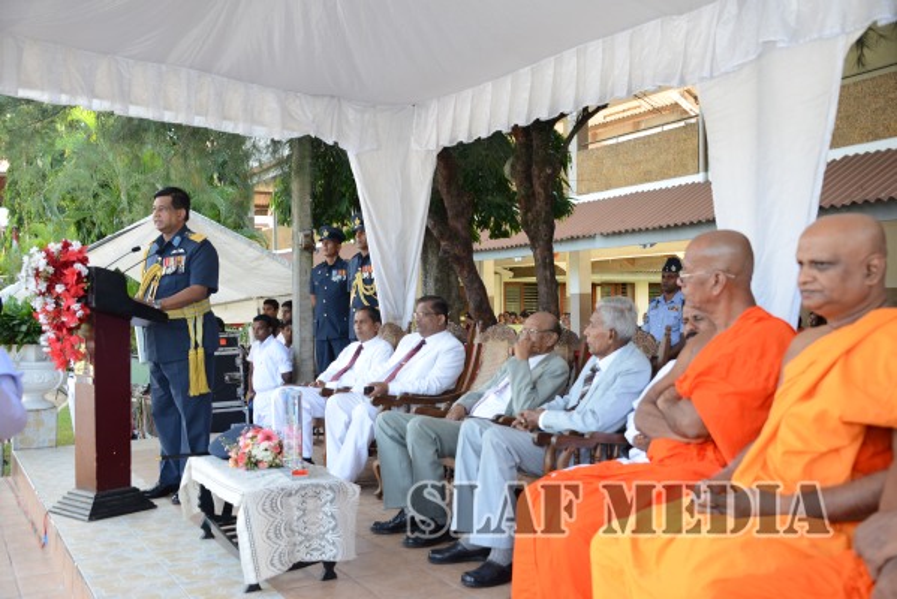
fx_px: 897
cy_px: 300
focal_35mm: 36
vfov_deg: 36.9
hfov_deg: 53.1
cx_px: 448
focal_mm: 36
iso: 400
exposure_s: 1/100
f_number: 5.6
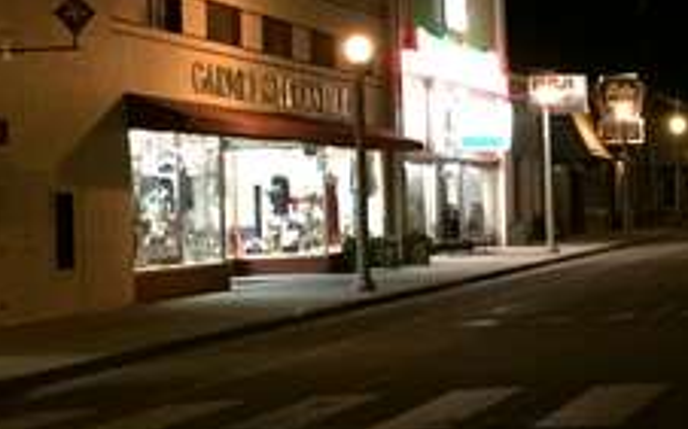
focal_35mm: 109
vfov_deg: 12.0
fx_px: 2043
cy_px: 149
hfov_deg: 18.0
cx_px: 852
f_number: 2.2
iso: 250
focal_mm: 4.15
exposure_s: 1/20
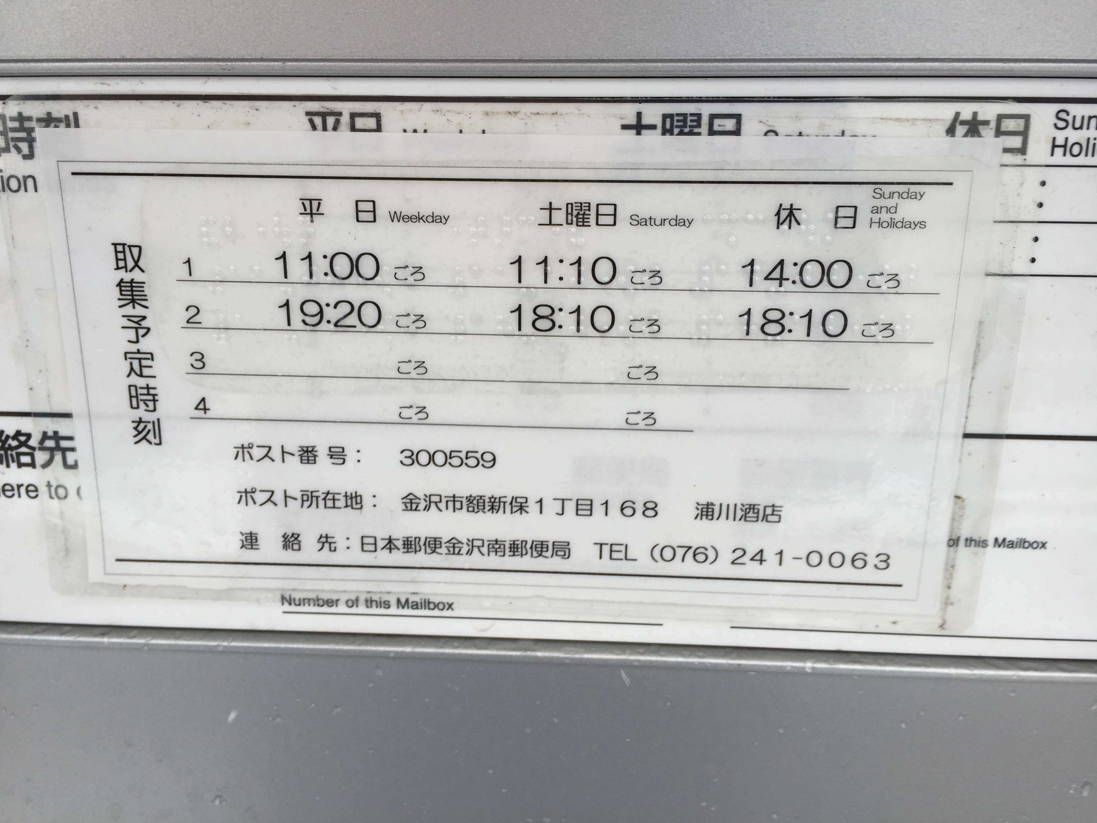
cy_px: 412
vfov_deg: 48.2
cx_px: 548
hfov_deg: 61.7
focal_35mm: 29
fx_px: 919
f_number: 2.2
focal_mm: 4.15
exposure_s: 1/127
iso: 32
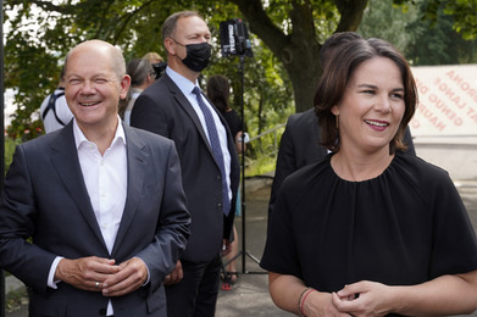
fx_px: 702
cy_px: 163
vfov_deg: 25.5
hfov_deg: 37.5
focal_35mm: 53
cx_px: 226
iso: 250
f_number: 6.3
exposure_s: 1/160
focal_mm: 46
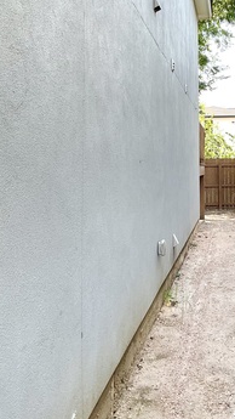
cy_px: 131
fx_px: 488
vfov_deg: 45.5
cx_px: 212
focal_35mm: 44
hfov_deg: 26.2
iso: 16
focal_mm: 3
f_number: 1.8
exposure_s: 1/394
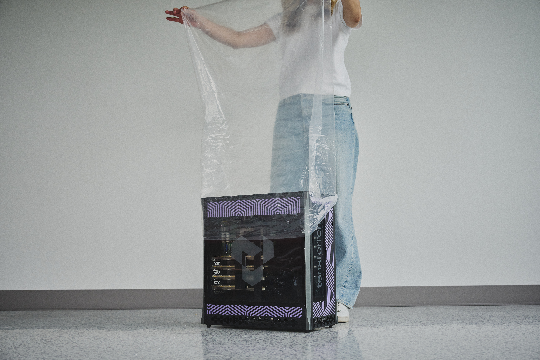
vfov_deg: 29.9
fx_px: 675
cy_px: 180
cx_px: 270
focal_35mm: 45
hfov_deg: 43.6
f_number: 5.6
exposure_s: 1/500
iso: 1600
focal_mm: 45
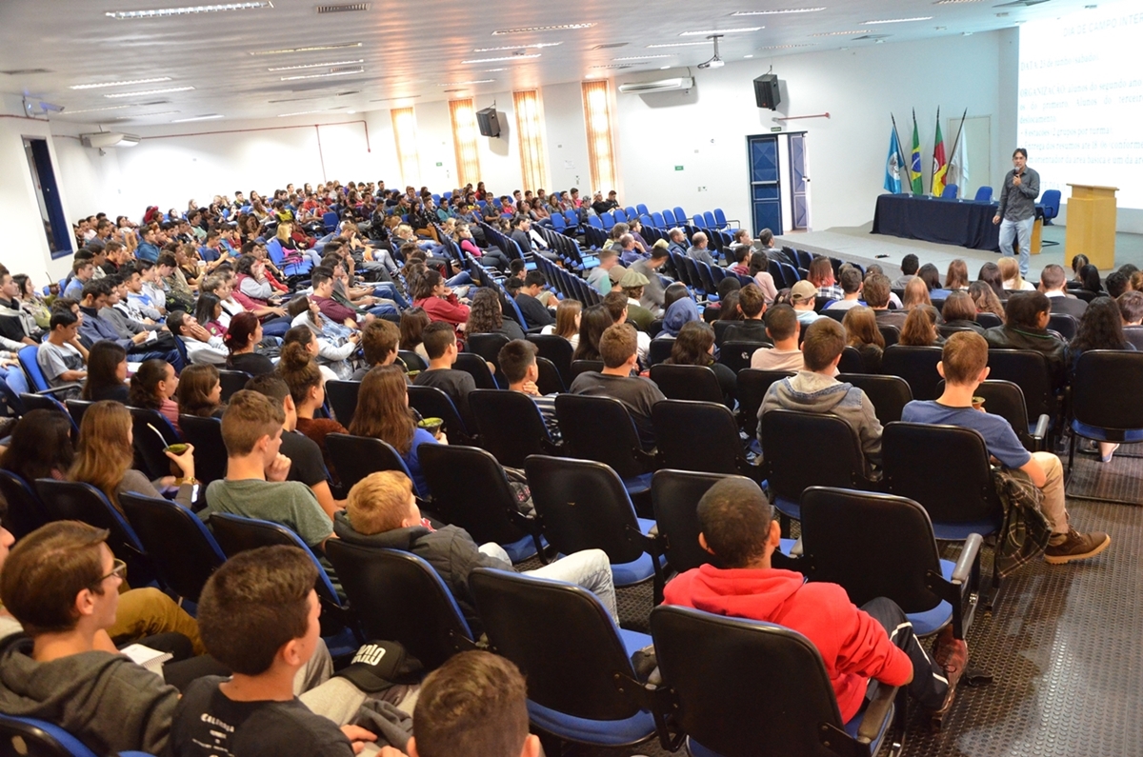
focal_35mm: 27
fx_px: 856
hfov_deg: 67.5
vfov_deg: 47.7
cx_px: 572
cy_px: 378
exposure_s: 1/15
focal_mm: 18
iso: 3200
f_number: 3.5
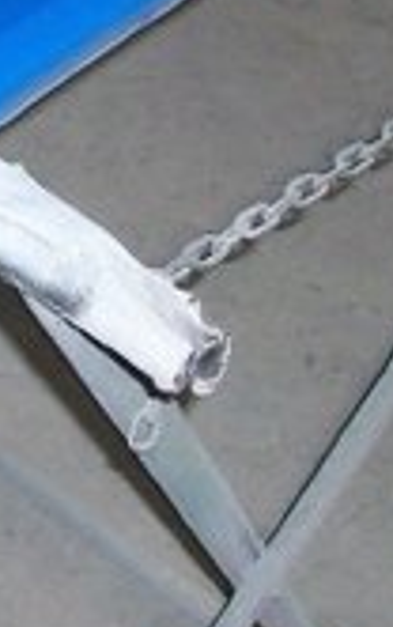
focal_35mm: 139
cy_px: 76
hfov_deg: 9.3
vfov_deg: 14.9
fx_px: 2378
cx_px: -102
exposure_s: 1/60
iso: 160
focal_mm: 5.7
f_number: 2.8
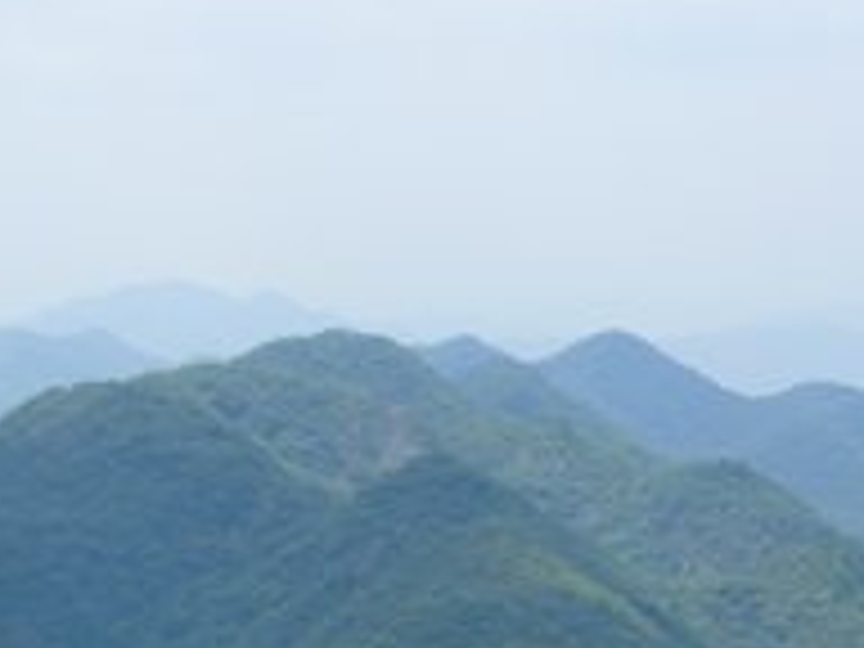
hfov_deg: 10.3
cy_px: 504
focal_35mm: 192
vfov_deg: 7.7
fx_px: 4792
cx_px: 432
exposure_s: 1/800
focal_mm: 16.3
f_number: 4.2
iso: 100
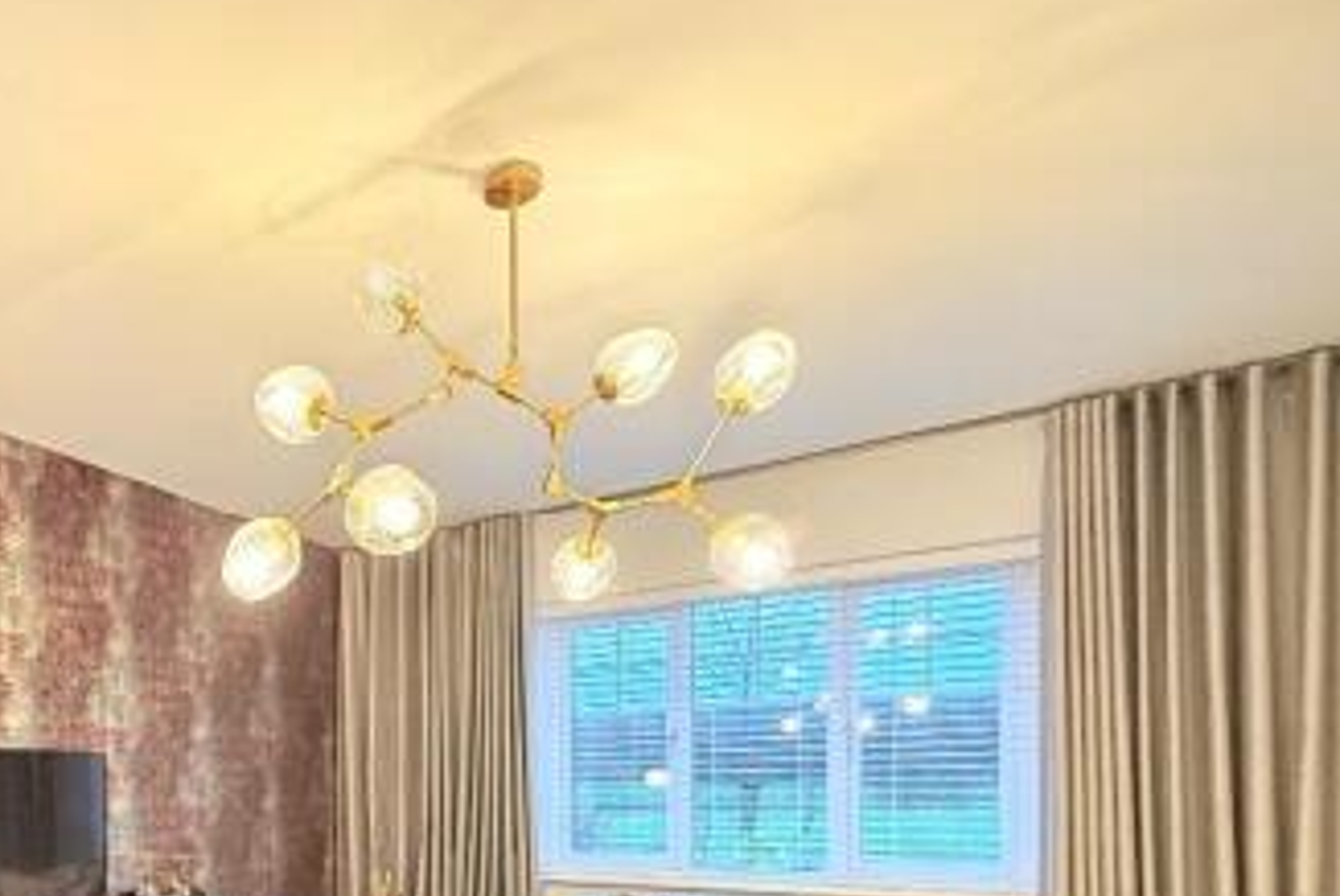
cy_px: 804
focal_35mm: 26
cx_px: 171
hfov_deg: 60.4
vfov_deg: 45.1
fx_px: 969
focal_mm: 2.22
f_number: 2.2
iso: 320
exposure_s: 1/50
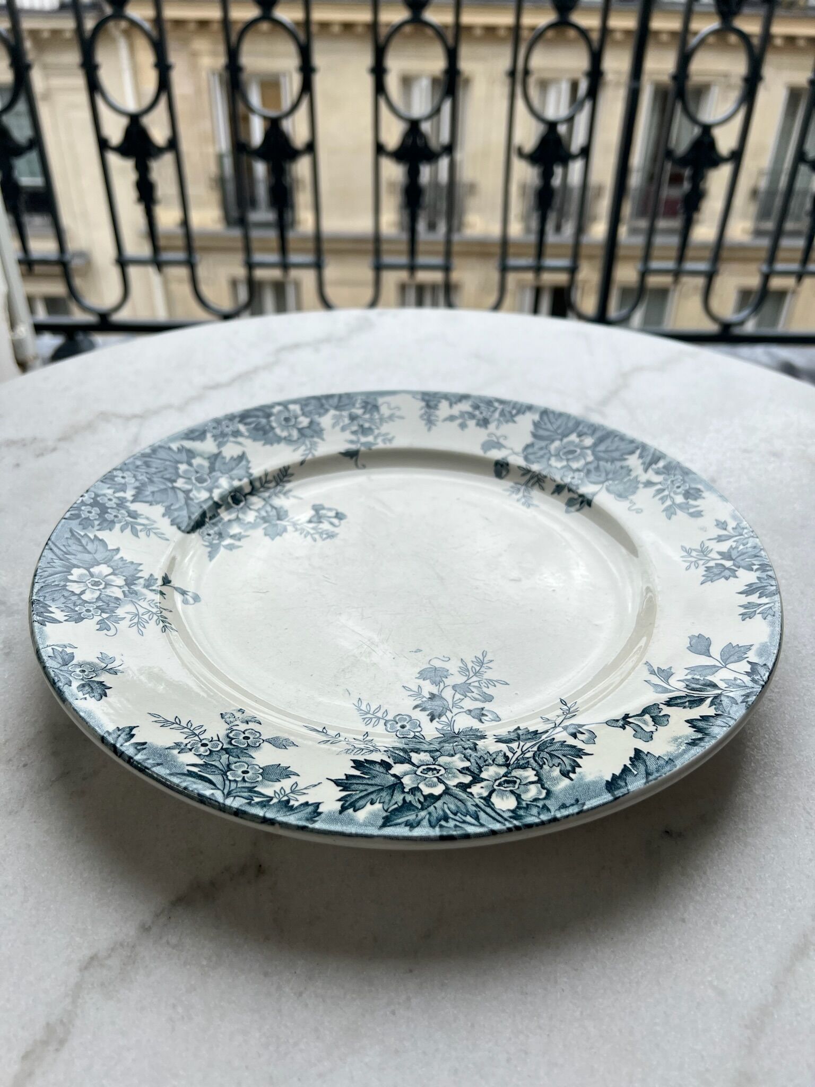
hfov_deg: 53.1
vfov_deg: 67.3
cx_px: 408
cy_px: 544
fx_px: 816
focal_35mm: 26
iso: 50
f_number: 1.5
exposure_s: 1/1597
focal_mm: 5.7
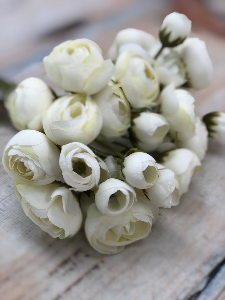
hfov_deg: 28.0
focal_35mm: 52
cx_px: 112
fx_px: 451
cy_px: 150
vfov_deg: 36.8
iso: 16
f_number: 2.4
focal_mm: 6
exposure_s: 1/50
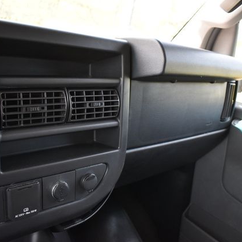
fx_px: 277
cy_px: 121
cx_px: 122
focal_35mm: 35
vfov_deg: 47.2
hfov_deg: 47.2
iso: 800
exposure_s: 1/250
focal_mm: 18
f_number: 3.5
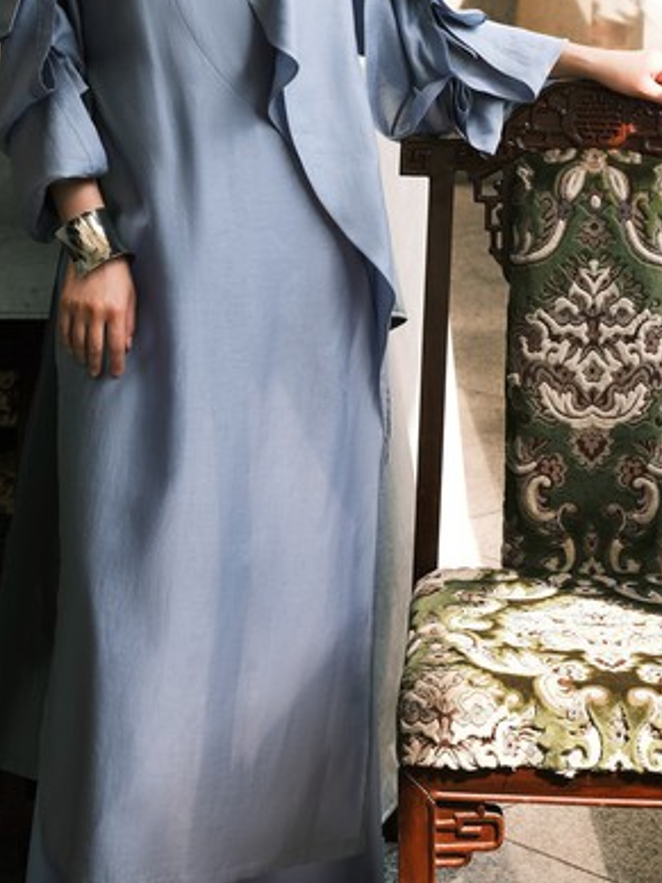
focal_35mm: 123
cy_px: 170
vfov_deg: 15.9
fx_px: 3136
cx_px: 225
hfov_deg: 12.0
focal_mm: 61.8
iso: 320
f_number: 7.1
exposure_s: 1/125
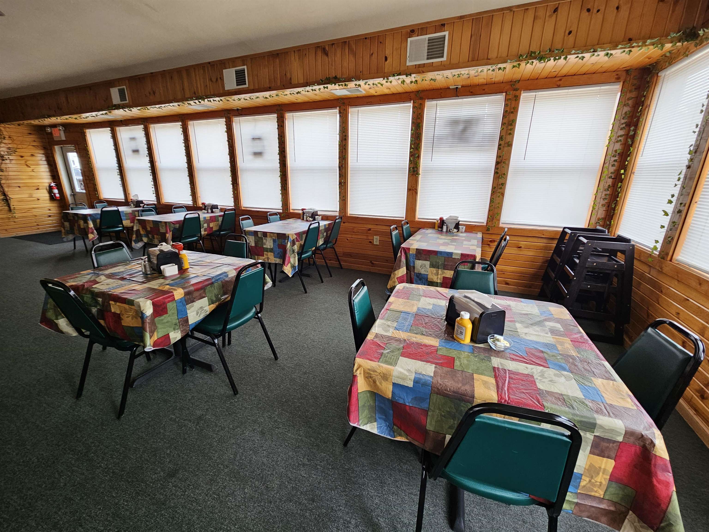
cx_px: 354
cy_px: 266
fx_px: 266
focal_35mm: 13
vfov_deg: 89.9
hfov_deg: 106.2
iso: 64
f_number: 2.2
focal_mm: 2.2
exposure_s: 1/60
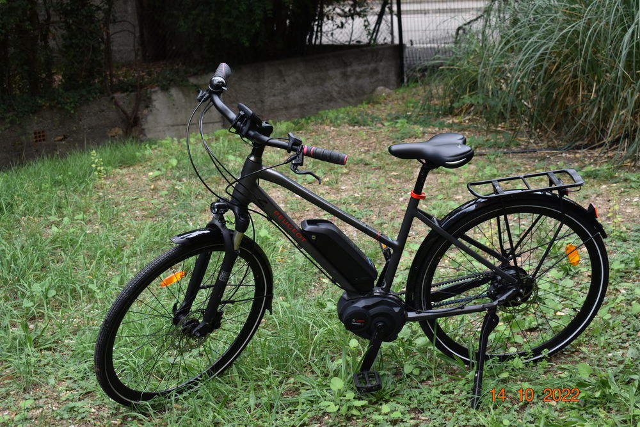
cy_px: 214
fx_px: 1013
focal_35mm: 57
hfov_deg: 35.0
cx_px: 320
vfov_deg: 23.8
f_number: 5
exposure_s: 1/250
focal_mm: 38
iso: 400
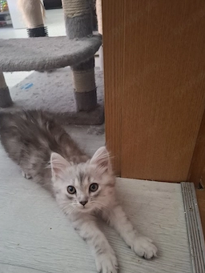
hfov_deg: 51.3
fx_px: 213
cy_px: 151
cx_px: 90
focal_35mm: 27
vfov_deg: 65.1
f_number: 1.8
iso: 800
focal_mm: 5.54
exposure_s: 1/25
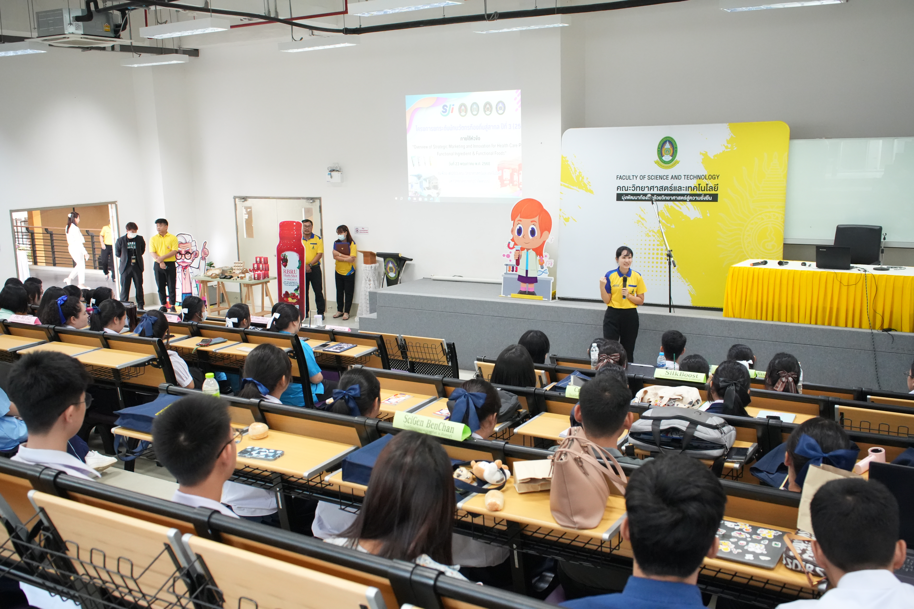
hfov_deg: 53.1
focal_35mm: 36
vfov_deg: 36.9
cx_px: 457
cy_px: 304
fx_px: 914
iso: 8000
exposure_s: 1/160
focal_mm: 36
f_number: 5.6
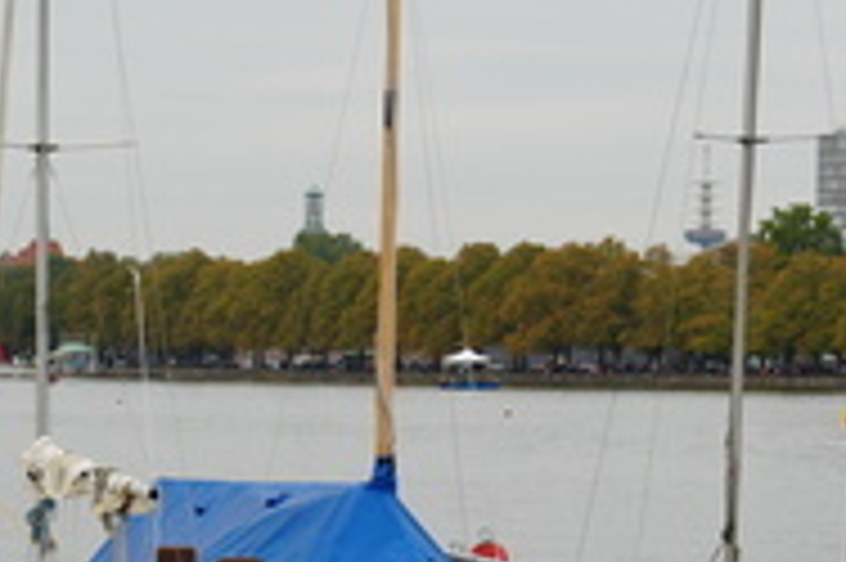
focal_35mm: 213
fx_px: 4993
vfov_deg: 6.4
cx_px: 130
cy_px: 623
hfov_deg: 9.7
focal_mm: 43
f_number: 6.3
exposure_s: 1/100
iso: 100
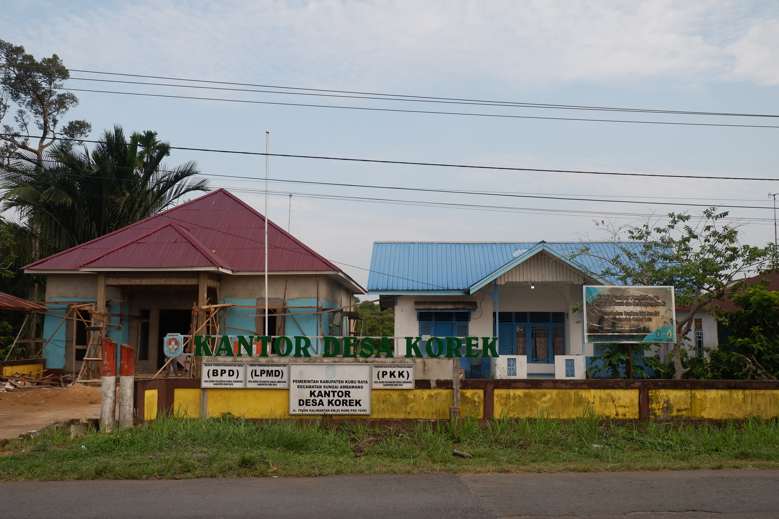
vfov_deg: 41.1
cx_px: 390
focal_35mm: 32
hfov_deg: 58.7
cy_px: 260
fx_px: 692
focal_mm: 21.1
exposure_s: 1/350
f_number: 5.6
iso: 200
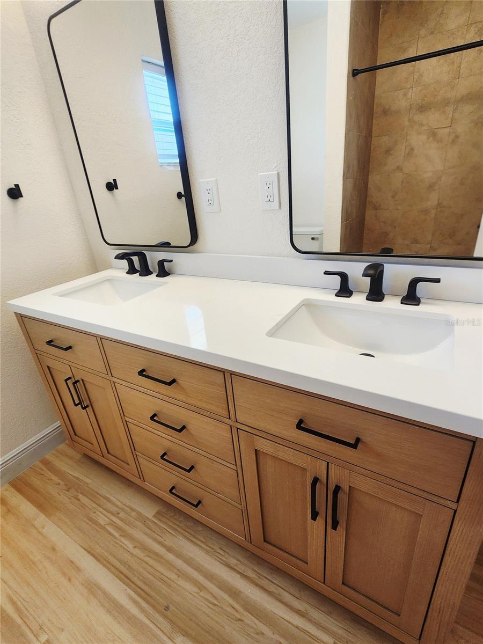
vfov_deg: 106.2
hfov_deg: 89.9
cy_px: 322
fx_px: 242
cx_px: 242
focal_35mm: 13
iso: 100
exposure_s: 1/60.2
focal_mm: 2.2
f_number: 2.2
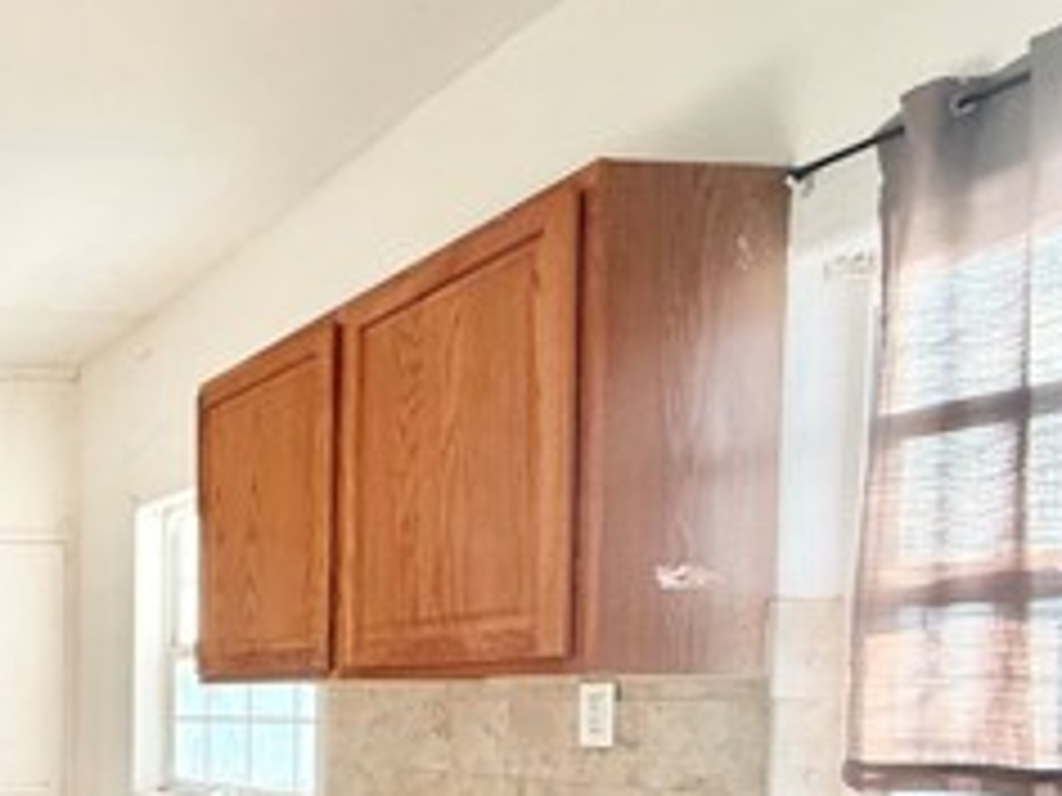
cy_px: 738
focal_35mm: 38
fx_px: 1166
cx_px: -274
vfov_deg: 35.2
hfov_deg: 35.7
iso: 125
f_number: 2.2
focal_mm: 2.22
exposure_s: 1/120
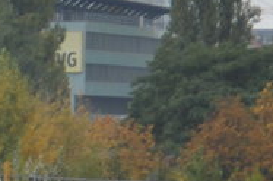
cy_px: 169
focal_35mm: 721
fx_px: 5460
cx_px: -439
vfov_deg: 1.9
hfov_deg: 2.8
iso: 220
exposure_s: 1/500
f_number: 5.6
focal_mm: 75
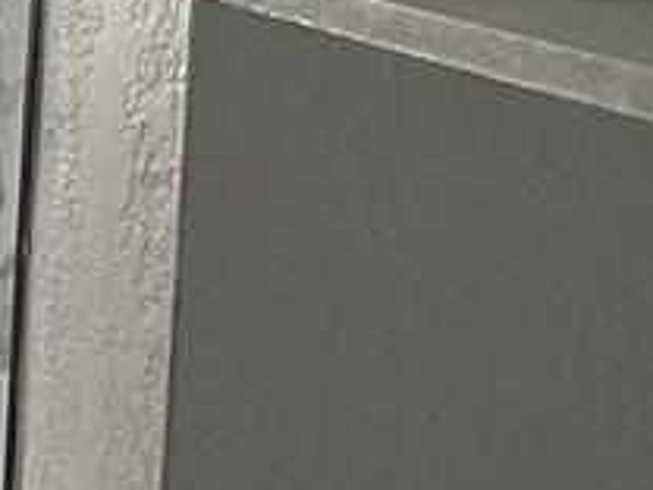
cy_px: 682
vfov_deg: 6.6
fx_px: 4207
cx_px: -936
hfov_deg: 8.1
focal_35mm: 223
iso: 50
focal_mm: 3
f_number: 1.8
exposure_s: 1/120
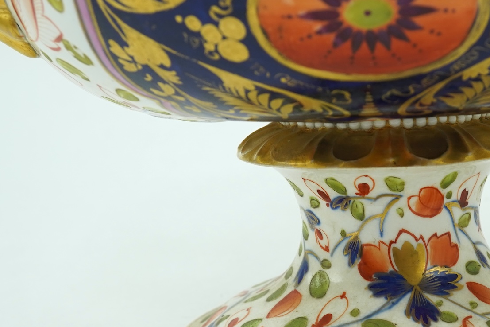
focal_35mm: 80
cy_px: 222
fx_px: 1089
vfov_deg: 17.0
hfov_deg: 24.8
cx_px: 414
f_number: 11
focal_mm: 30
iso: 500
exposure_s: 1/50
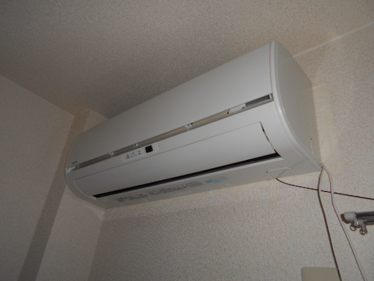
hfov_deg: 67.3
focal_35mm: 26
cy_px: 140
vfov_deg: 53.1
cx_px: 187
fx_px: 281
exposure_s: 1/25
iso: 80
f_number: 3.2
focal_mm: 4.6
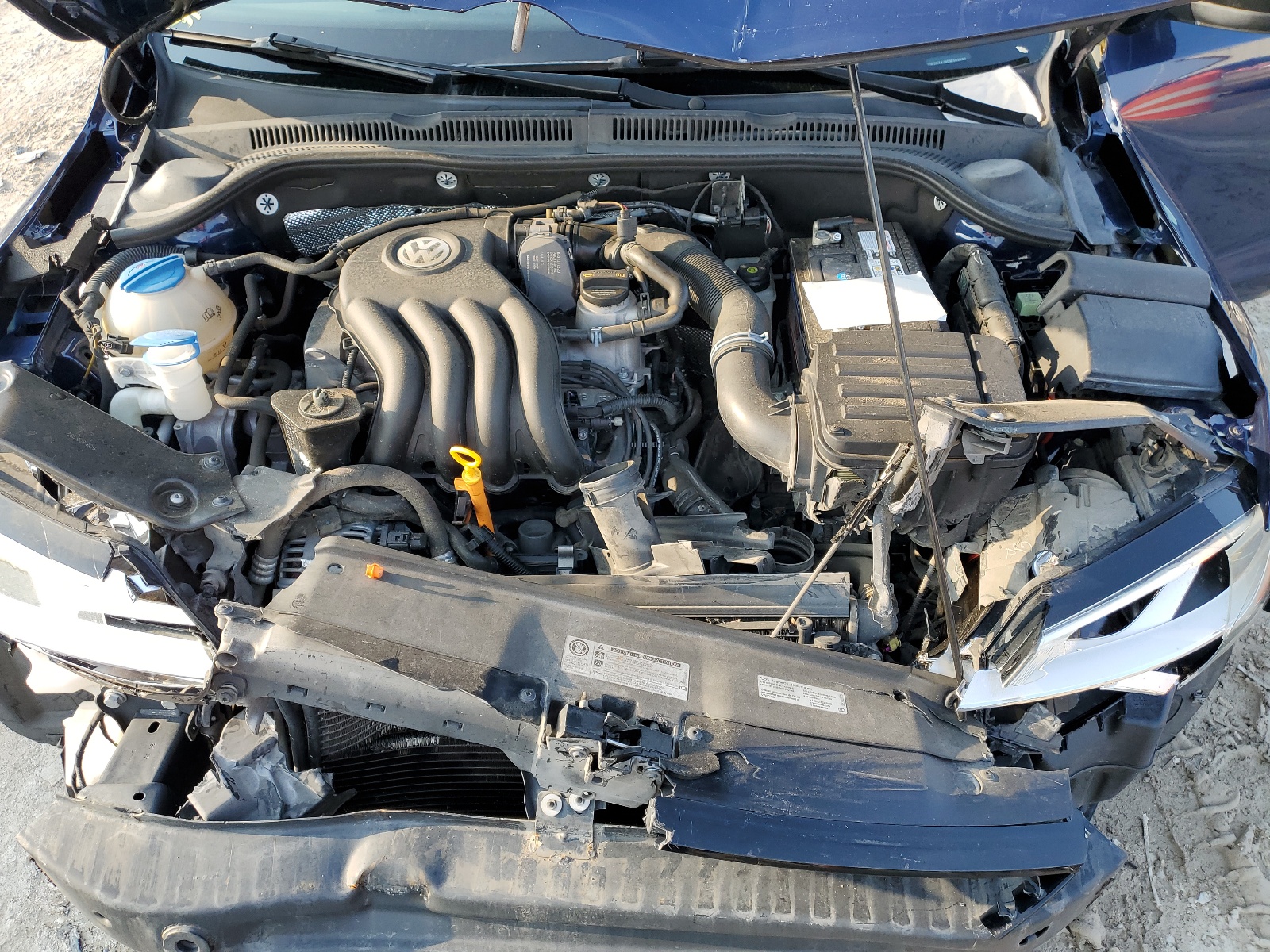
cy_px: 476
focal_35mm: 26
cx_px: 635
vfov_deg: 53.1
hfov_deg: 67.3
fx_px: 954
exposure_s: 1/400
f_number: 1.5
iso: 50
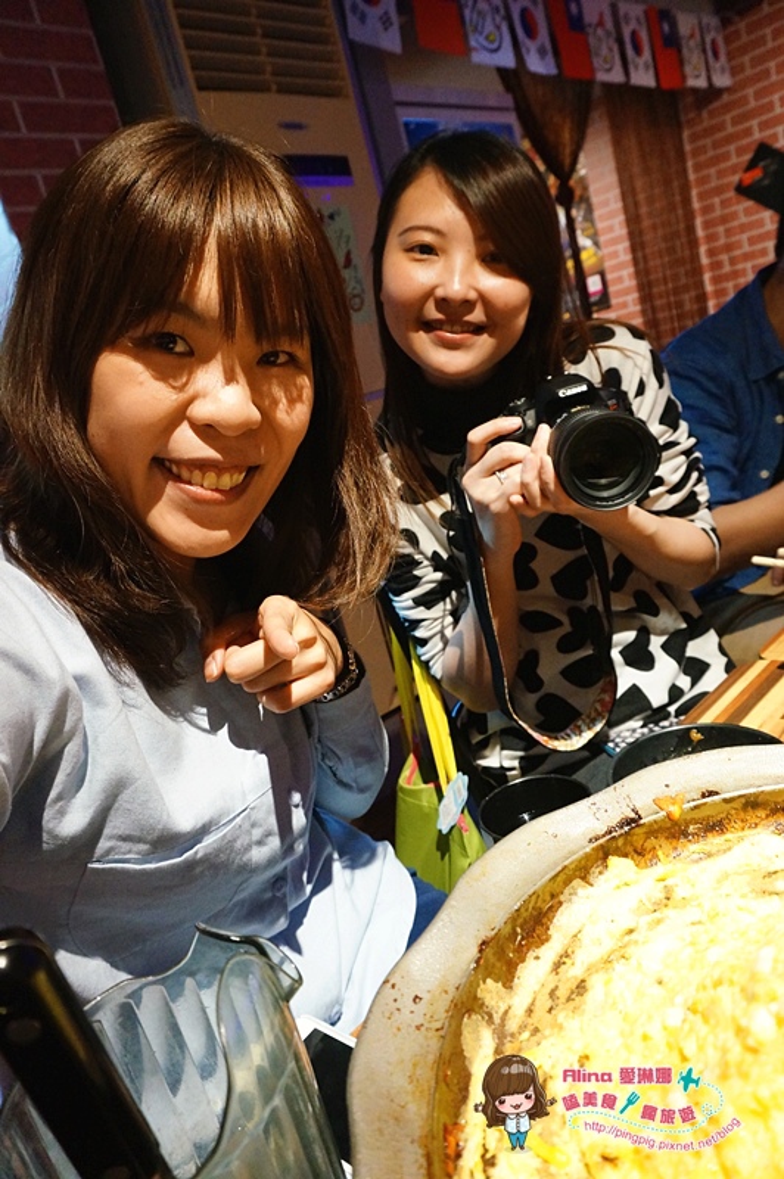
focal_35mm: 24
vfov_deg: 73.8
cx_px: 392
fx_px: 785
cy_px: 590
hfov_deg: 53.1
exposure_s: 1/30
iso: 3200
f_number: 5
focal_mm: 16
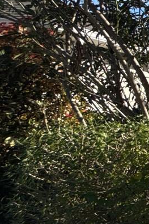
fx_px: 367
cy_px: 60
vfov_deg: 33.4
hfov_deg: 12.0
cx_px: 434
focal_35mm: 59
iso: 64
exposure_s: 1/2024
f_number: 2.2
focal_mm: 2.22
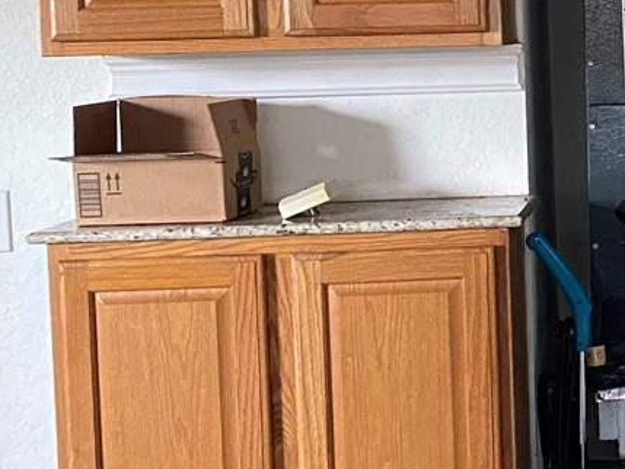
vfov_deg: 15.2
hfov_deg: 18.8
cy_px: 141
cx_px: 811
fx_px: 1752
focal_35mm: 97
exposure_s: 1/60
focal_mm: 4.25
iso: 320
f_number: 1.8
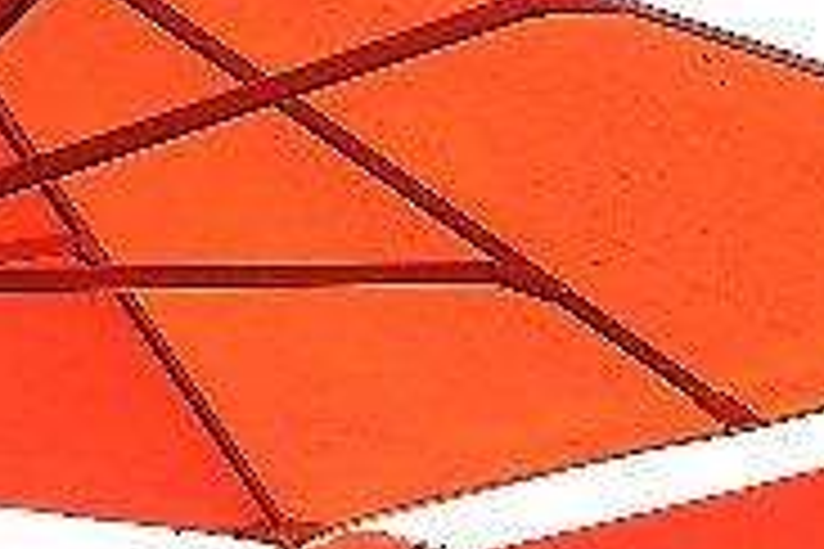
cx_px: 1445
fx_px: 2632
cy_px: 1361
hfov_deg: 15.5
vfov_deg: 10.2
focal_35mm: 115
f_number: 6.4
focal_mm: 10
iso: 200
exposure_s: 1/30
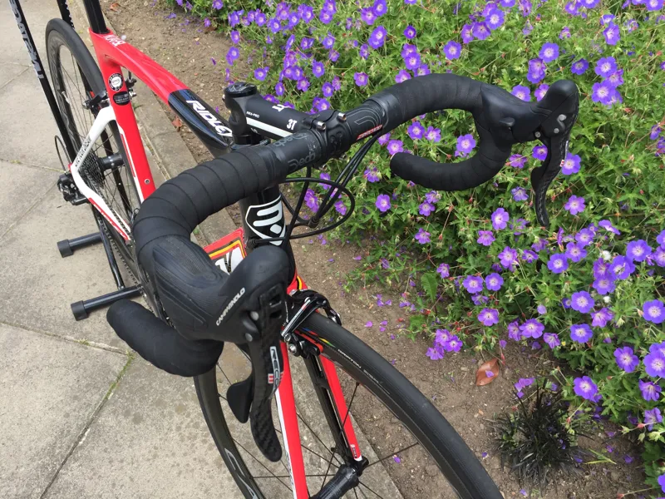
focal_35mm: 29
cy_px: 250
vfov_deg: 48.2
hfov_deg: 61.7
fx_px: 557
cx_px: 332
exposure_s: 1/565
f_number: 2.2
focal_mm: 4.15
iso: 32
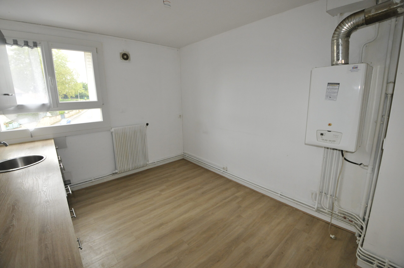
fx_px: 168
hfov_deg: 100.5
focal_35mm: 15
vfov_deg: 77.2
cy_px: 134
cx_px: 202
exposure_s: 1/125
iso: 800
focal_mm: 10
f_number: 5
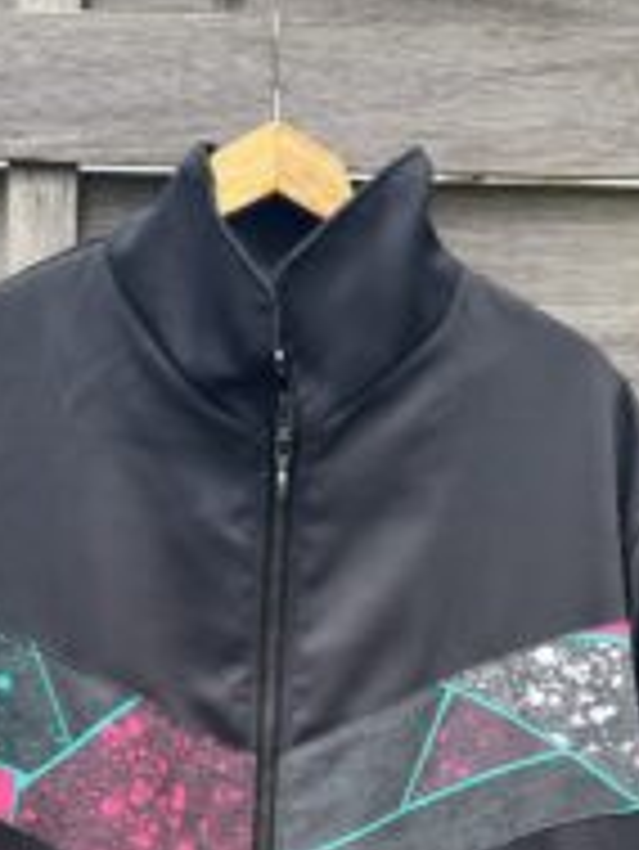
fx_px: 1352
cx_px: 284
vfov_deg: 33.0
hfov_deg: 26.6
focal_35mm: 55
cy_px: 778
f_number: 1.6
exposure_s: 1/592
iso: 50
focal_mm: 5.1
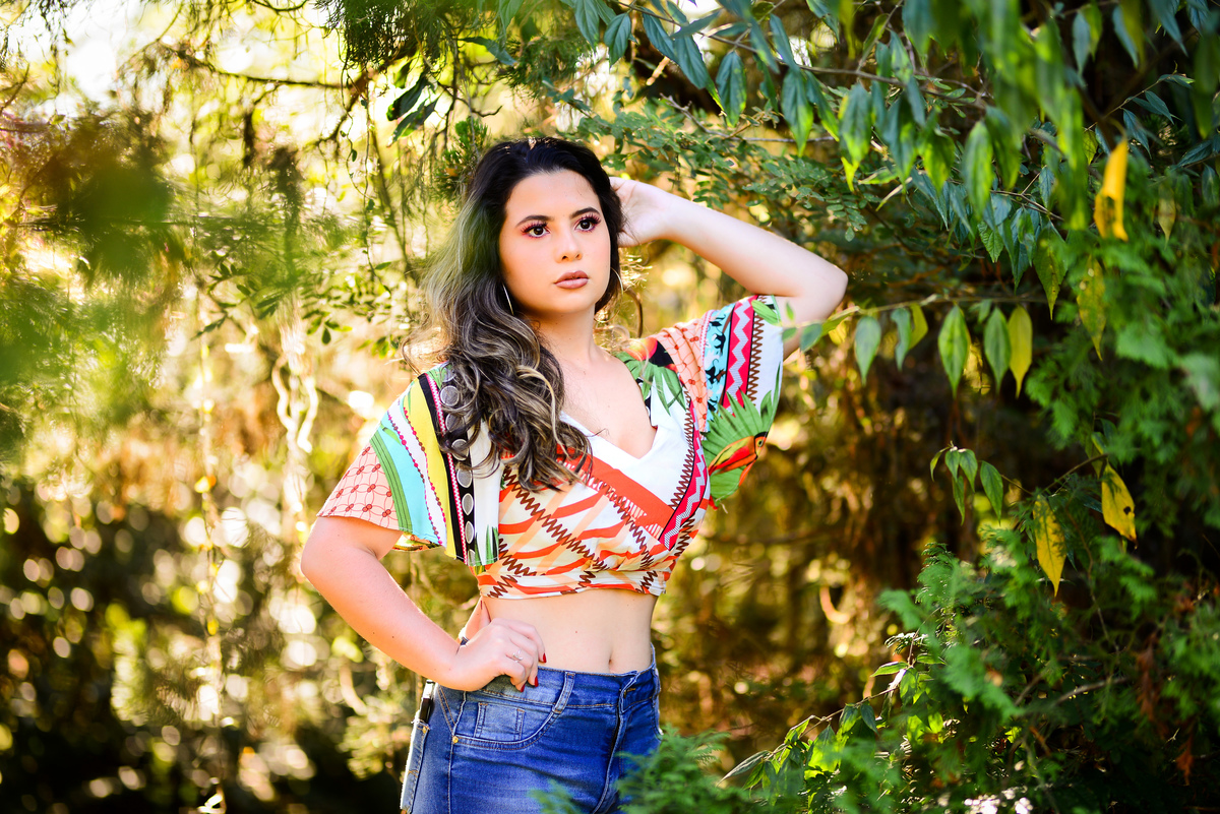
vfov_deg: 16.1
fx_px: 2881
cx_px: 610
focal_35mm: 85
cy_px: 407
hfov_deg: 23.9
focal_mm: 85
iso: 200
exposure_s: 1/320
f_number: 1.4
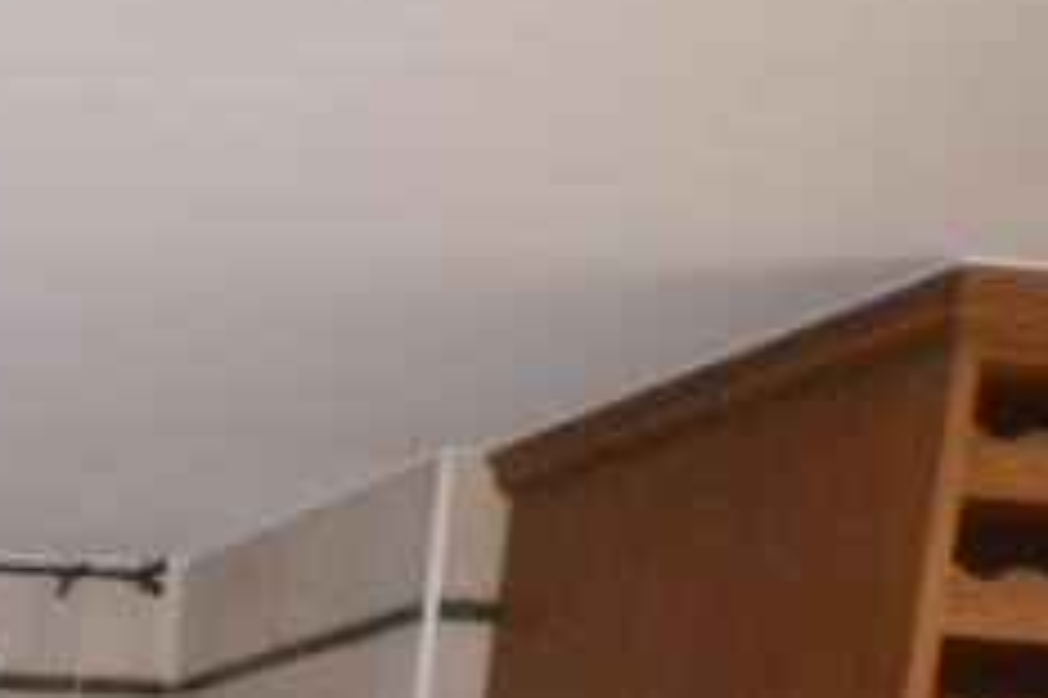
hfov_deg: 22.2
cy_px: 1322
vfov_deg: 16.5
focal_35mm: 66
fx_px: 1920
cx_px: -711
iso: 800
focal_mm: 10
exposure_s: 1/60
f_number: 4
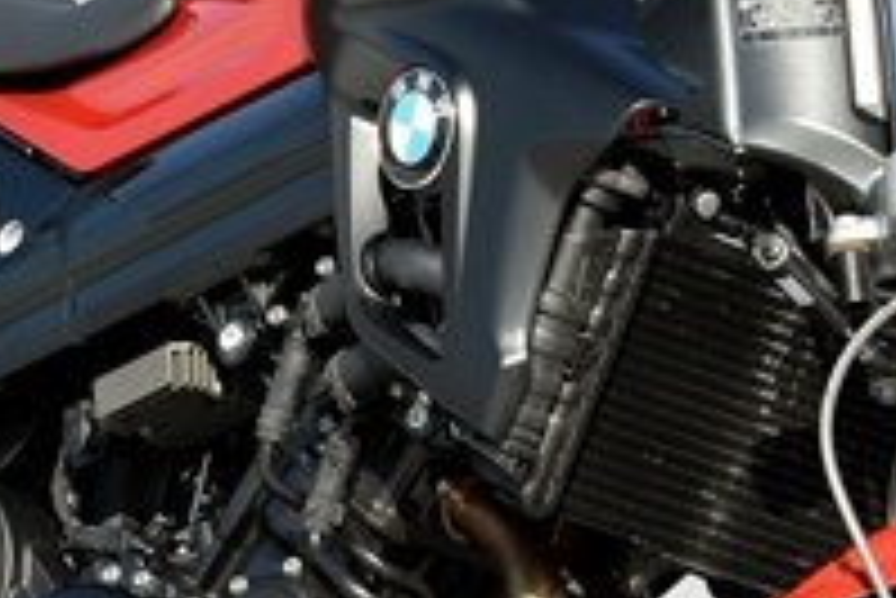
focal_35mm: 849
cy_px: 564
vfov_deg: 1.6
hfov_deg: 2.4
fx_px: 21145
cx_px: 932
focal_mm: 165
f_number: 18
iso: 400
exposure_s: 1/200
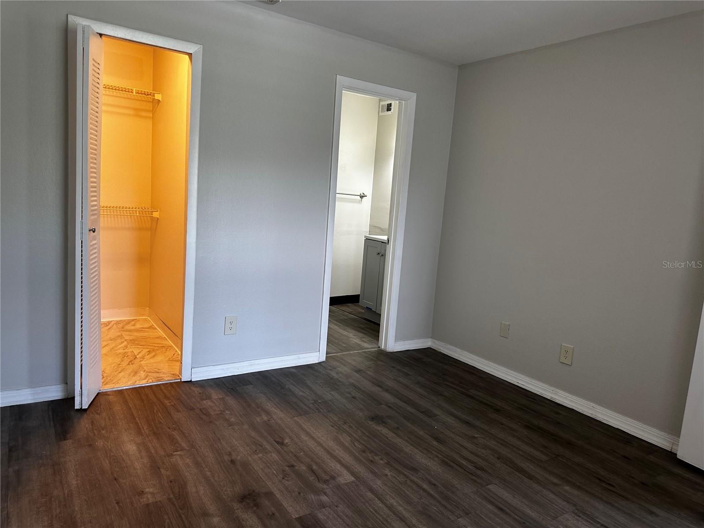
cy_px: 264
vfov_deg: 56.8
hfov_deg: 71.6
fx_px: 488
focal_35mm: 24
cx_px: 352
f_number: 1.78
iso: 125
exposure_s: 1/60
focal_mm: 6.86
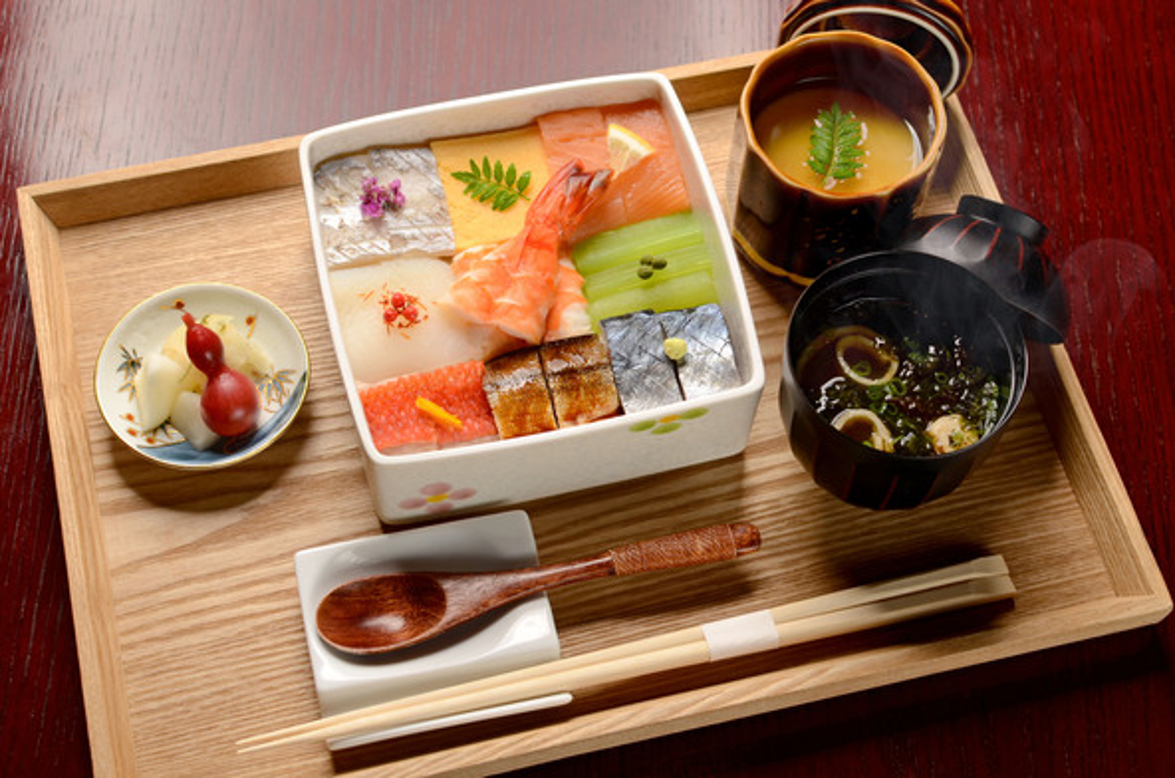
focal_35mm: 52
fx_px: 1710
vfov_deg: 25.6
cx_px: 588
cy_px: 389
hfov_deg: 37.9
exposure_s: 1/125
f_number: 4.8
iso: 100
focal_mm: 35
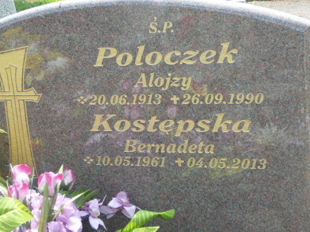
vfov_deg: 19.1
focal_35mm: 77
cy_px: 116
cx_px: 155
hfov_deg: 25.3
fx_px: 690
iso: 80
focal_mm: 11.5
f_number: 3.7
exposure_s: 1/200
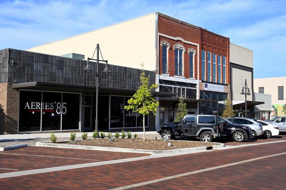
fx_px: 318
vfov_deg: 33.4
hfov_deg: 48.5
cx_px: 143
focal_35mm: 40
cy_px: 95
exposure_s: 1/250
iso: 100
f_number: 8
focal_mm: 40
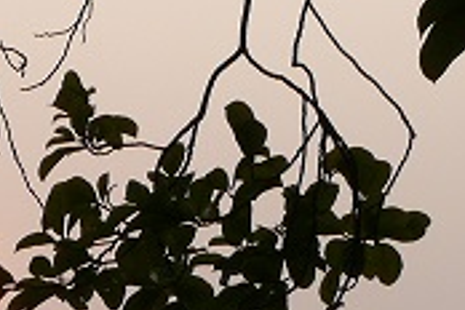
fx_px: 2764
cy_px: 537
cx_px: 168
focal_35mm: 214
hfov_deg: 9.6
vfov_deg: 6.3
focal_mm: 9
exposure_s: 1/250
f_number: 5
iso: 100
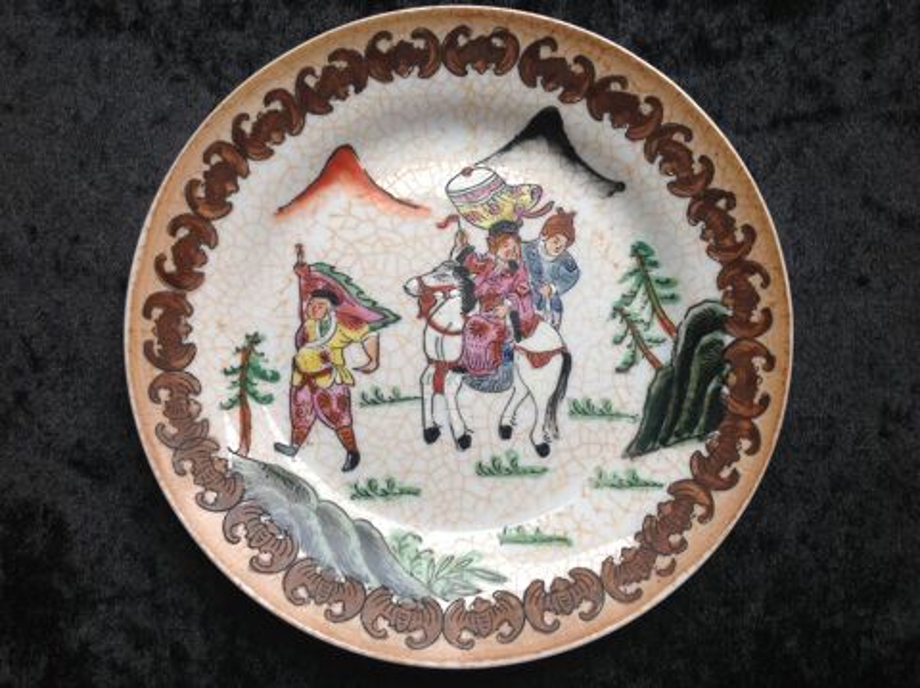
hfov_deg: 52.7
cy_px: 344
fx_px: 929
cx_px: 460
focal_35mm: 35
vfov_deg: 40.6
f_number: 2.4
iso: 50
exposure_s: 1/24
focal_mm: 4.28
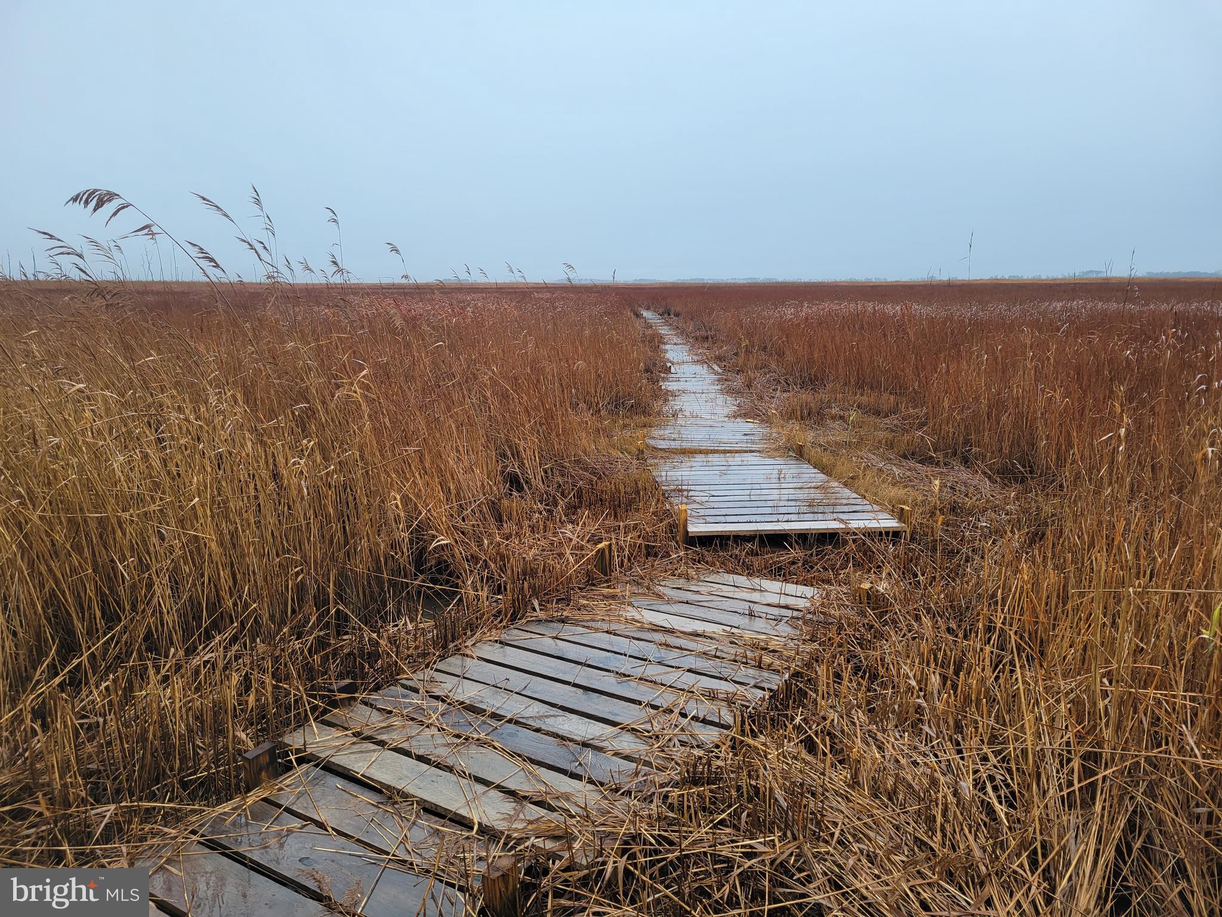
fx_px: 918
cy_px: 458
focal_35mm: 26
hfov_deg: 67.3
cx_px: 611
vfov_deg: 53.1
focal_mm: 5.4
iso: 40
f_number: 1.8
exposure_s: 1/371
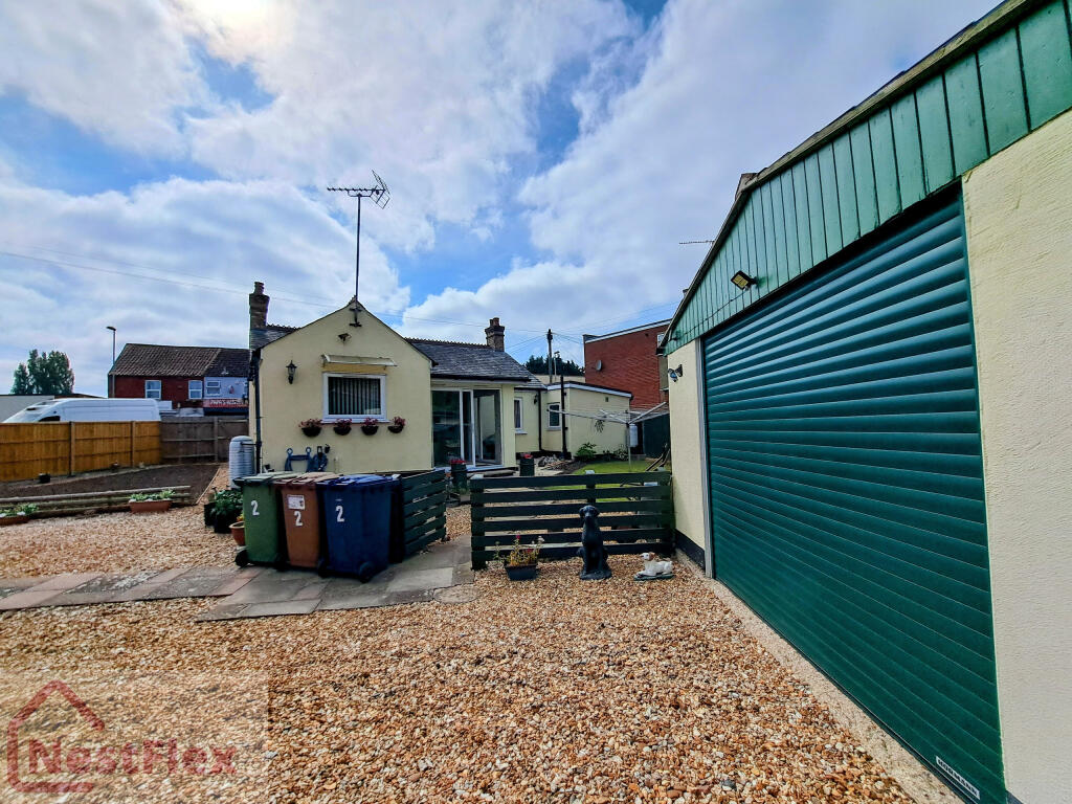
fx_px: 403
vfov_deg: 89.9
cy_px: 402
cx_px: 536
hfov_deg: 106.2
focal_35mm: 13
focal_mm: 1.74
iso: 50
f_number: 2.2
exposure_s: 1/5747
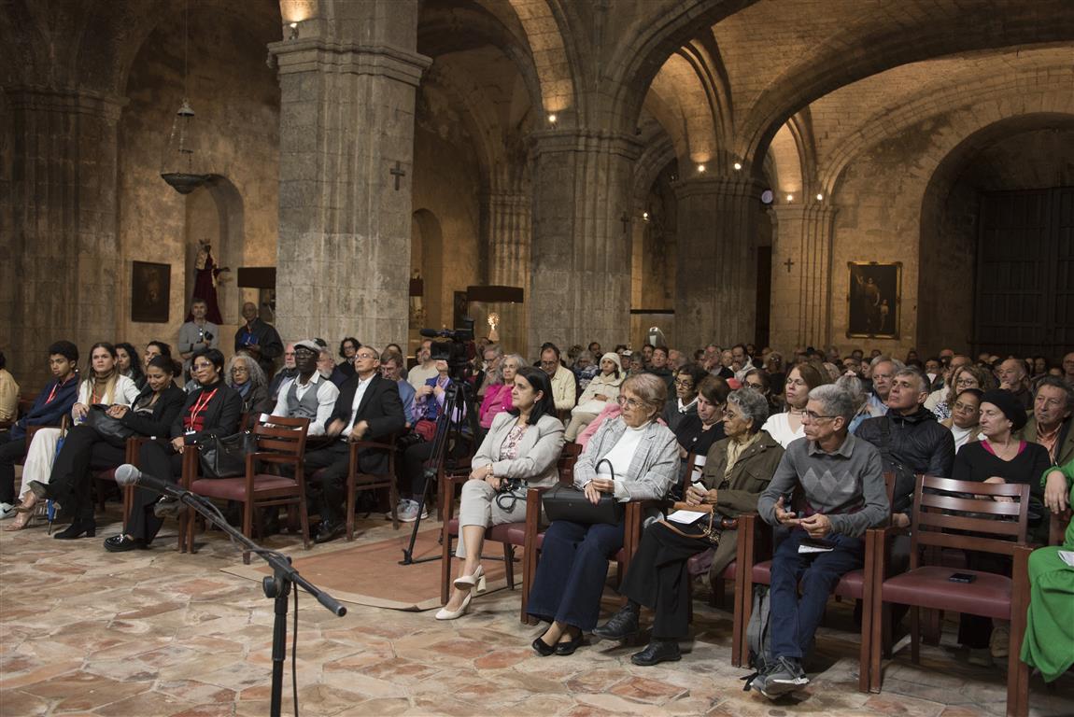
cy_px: 358
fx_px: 1045
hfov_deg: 54.4
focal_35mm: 35
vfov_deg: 37.9
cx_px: 537
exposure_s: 1/20
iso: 500
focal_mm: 35
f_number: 6.3
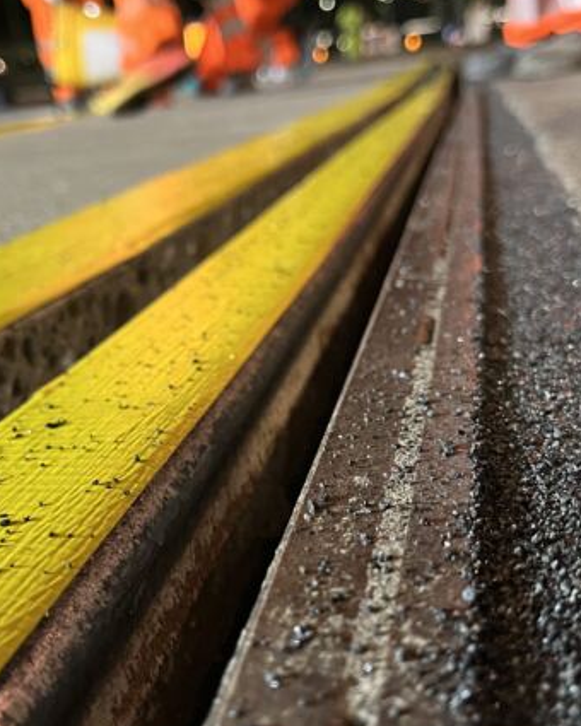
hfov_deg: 34.8
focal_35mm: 43
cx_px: 249
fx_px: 924
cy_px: 386
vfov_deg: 42.9
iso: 500
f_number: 1.6
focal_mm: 5.1
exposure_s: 1/50
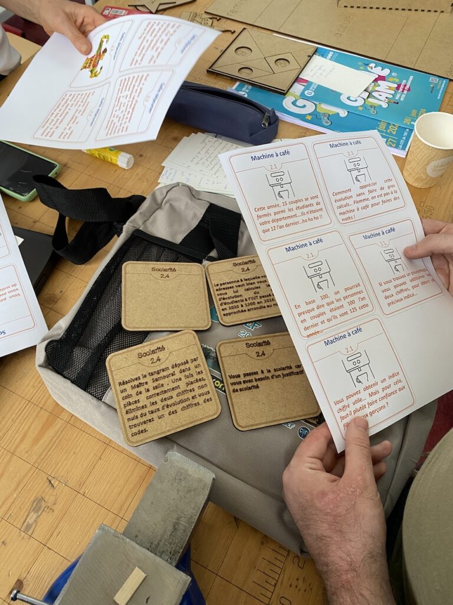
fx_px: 454
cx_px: 226
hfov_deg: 53.1
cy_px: 302
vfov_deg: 67.3
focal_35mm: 26
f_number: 1.8
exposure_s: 1/88
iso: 125
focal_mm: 4.25
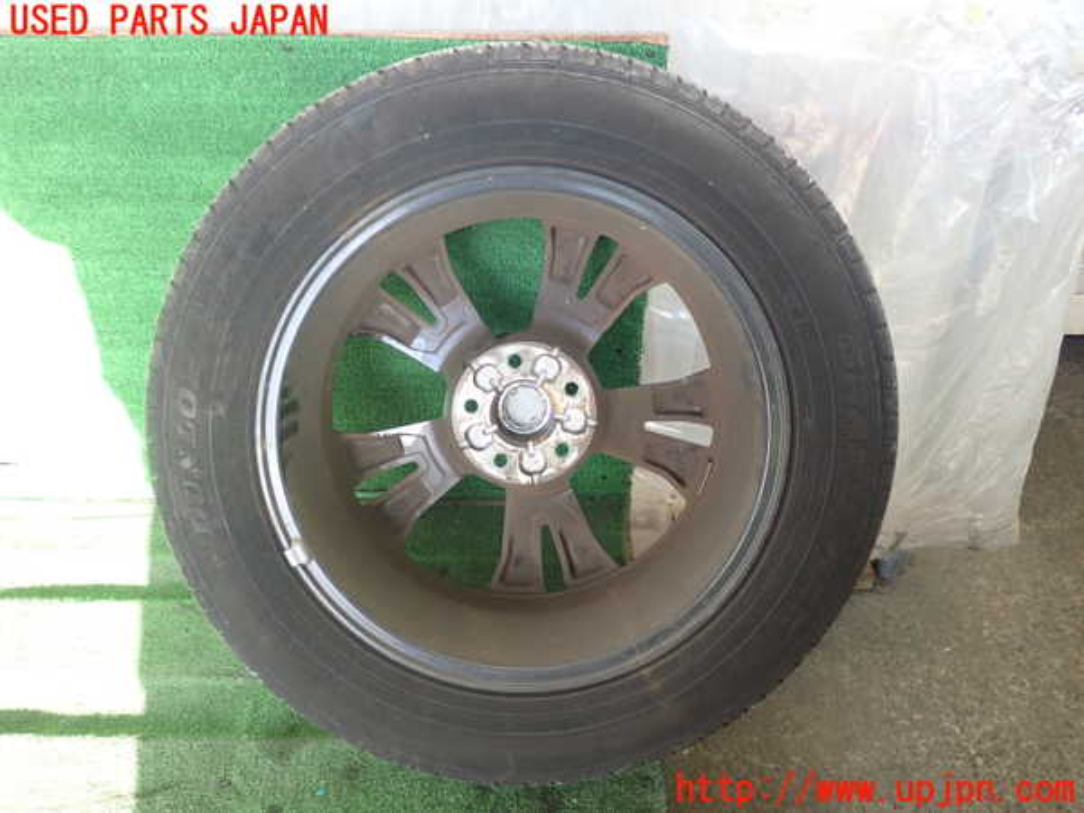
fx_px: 1002
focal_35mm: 32
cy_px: 406
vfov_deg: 44.2
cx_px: 542
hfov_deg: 56.8
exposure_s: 1/125
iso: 250
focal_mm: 5.79
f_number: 2.4
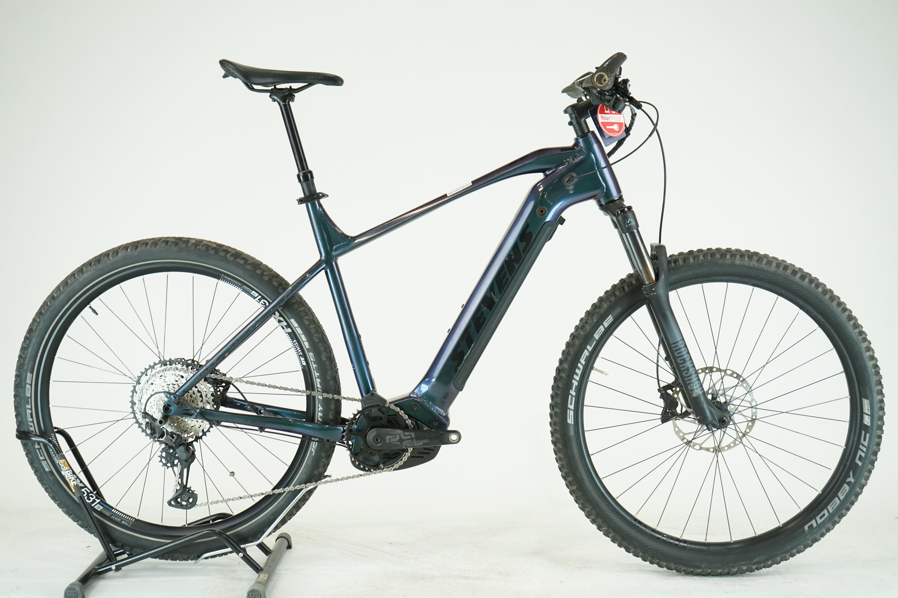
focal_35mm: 50
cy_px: 299
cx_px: 449
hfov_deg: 39.6
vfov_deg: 27.0
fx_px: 1247
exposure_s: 1/200
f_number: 5.6
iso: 1600
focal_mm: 50
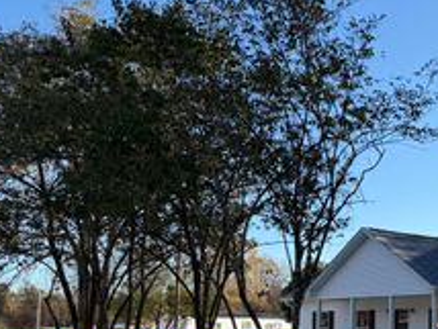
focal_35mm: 56
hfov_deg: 30.6
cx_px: 483
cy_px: 281
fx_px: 709
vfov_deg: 25.5
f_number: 1.78
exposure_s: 1/2053
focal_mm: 6.76
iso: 80
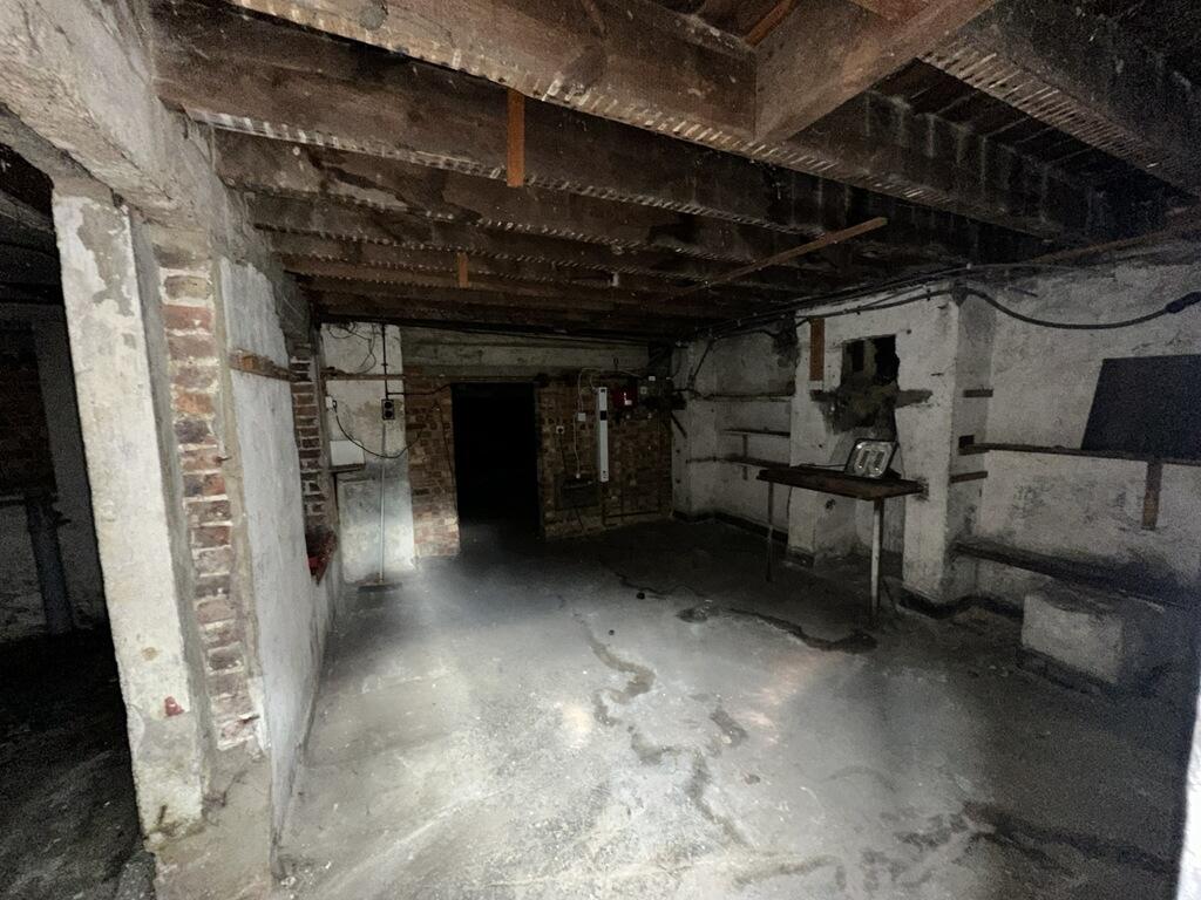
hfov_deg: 102.1
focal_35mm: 14
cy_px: 450
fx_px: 486
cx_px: 600
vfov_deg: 85.7
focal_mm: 2.22
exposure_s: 1/36
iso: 250
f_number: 2.2
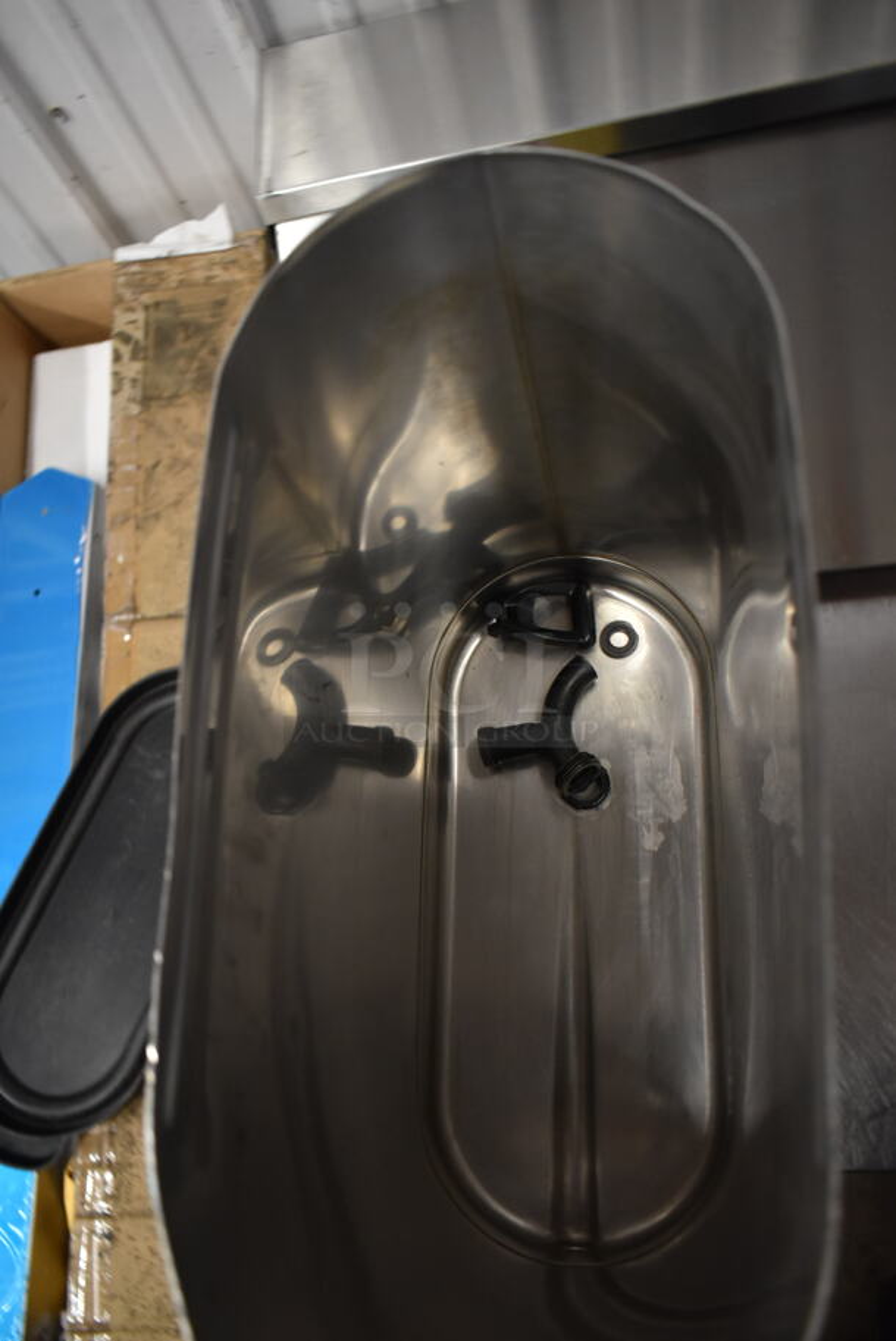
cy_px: 670
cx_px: 448
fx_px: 1006
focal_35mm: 27
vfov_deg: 67.3
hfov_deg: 48.0
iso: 1000
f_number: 3.5
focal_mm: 18
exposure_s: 1/30
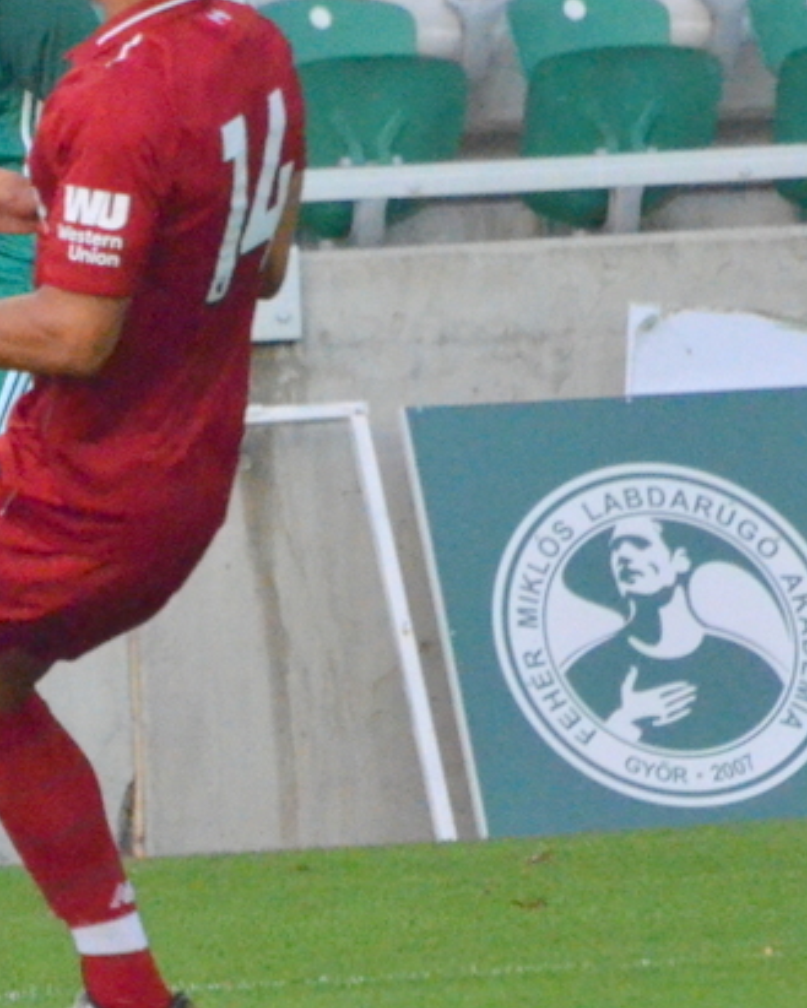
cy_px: 411
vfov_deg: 1.7
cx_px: -365
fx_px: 33067
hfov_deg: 1.4
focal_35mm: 1108
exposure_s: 1/6400
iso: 6400
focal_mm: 270
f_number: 8
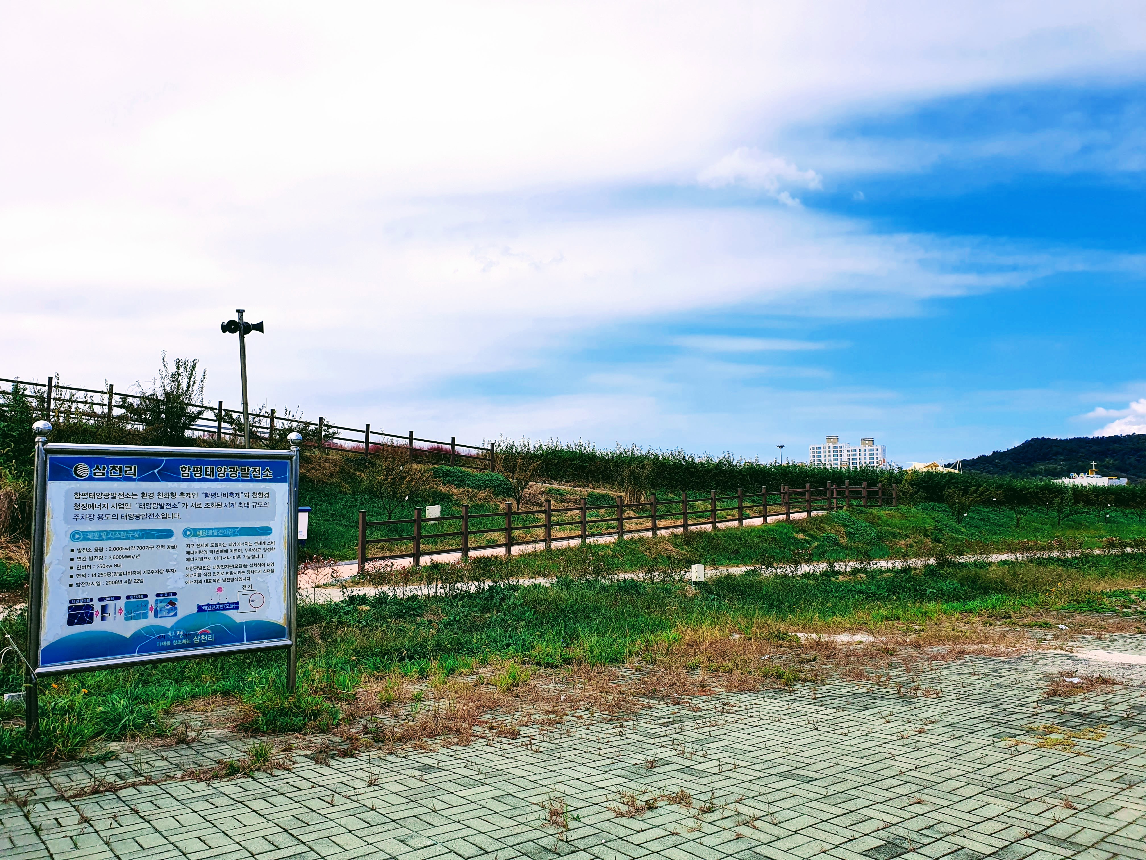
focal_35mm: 26
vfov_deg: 53.1
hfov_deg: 67.3
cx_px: 573
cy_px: 430
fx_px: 861
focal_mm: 4.32
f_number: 2.4
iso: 50
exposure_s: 1/1968
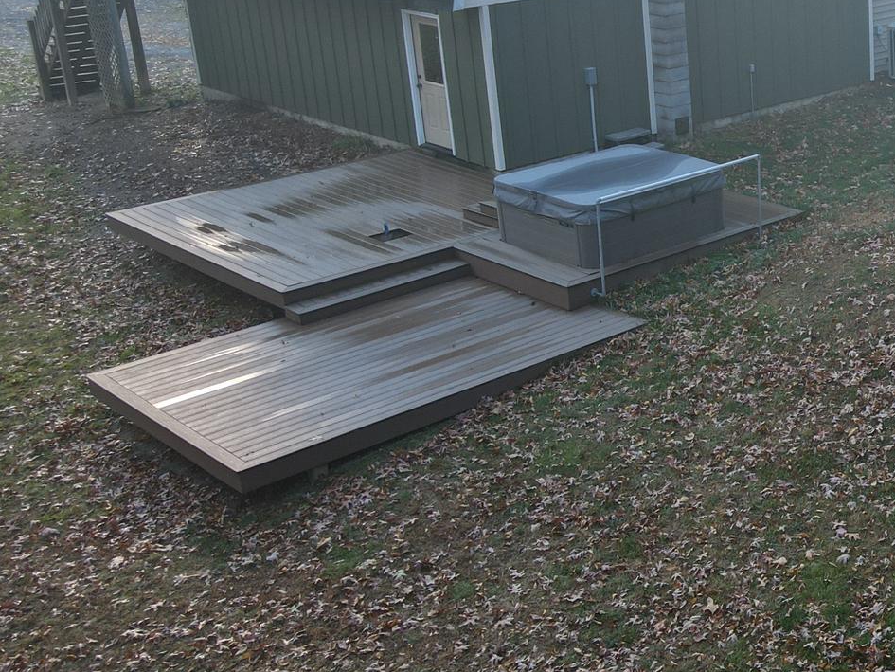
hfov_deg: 32.8
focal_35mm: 52
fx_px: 1345
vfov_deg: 27.8
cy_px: 204
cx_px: 954
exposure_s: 1/60
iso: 100
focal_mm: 4.5
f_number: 2.8
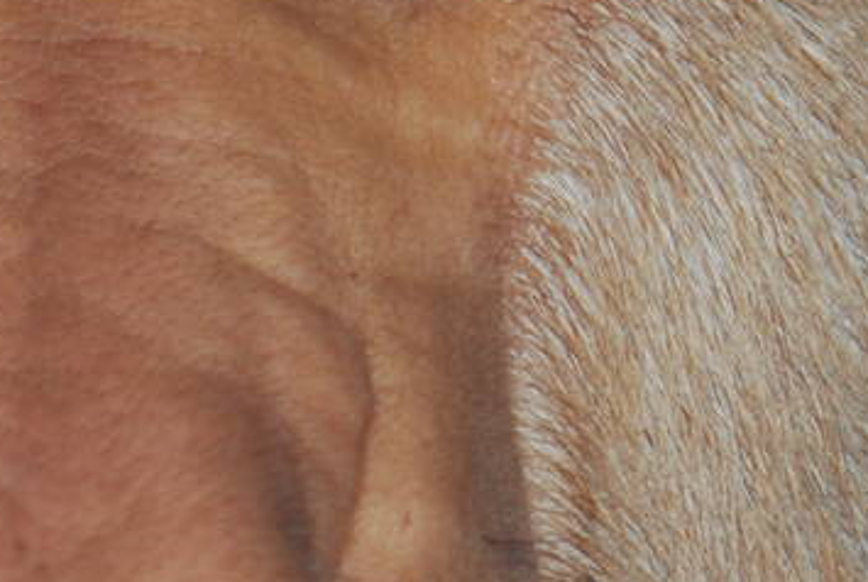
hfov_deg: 2.3
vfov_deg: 1.5
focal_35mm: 912
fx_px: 22032
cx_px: 2
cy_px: 216
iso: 200
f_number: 4.5
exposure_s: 1/60
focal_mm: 135
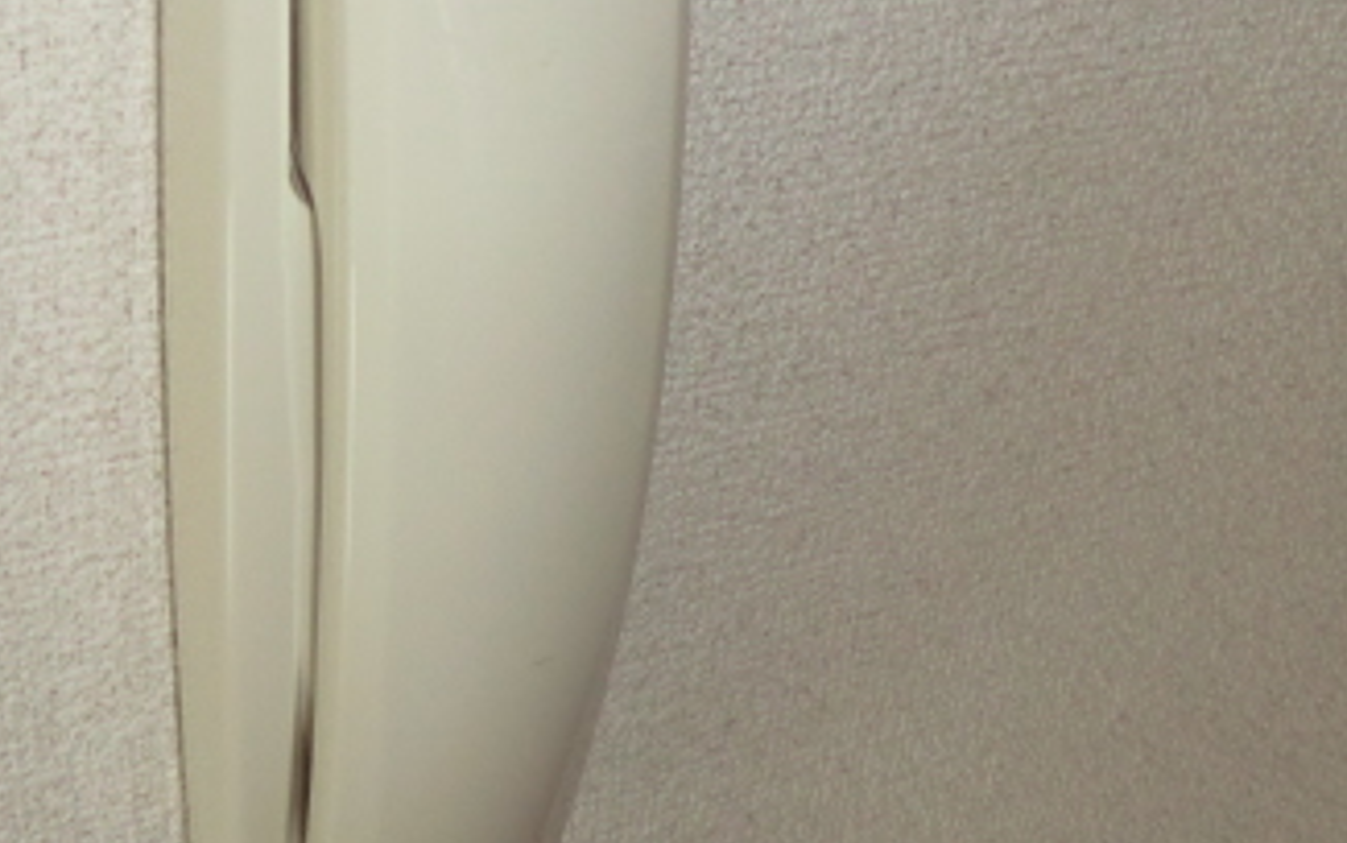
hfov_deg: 39.9
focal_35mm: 50
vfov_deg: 25.8
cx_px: 463
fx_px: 1836
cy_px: 360
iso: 250
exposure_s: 1/60
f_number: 3.2
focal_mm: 4.3
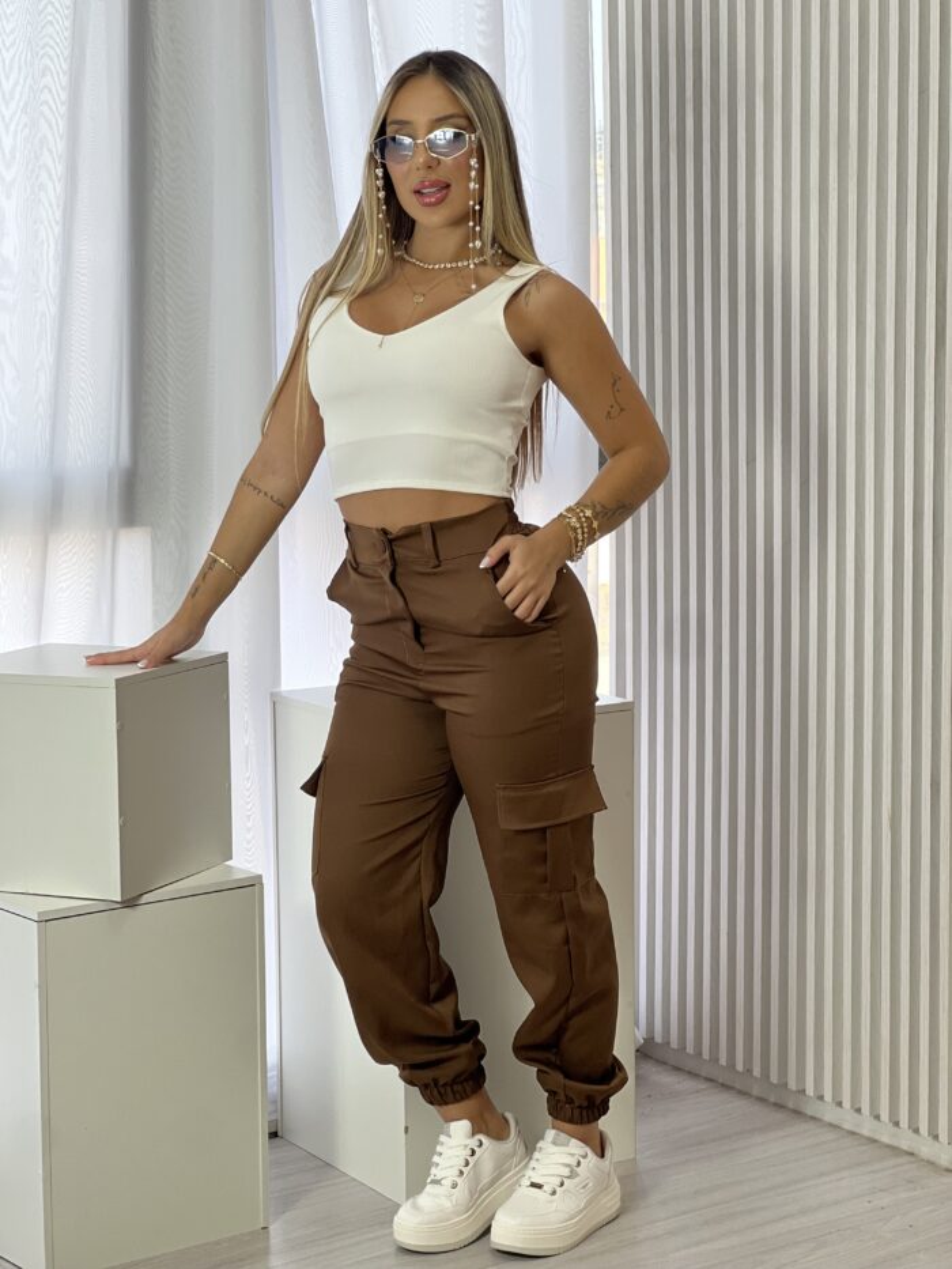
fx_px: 2823
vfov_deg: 25.3
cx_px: 476
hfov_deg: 19.1
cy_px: 634
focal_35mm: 77
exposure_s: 1/120
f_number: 2.8
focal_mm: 9
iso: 100
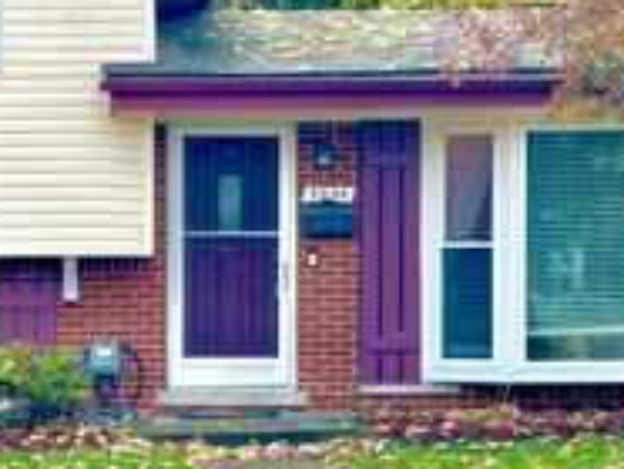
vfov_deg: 11.5
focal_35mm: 129
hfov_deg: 15.1
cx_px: 64
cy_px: 343
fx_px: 2328
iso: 64
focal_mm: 6.86
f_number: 1.78
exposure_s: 1/454
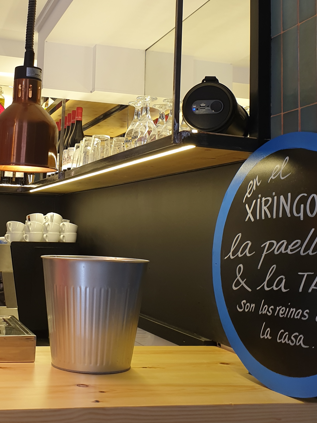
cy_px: 118
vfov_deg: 38.8
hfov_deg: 29.7
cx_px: 70
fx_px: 586
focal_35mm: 48
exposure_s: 1/50
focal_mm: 4.3
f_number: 2.4
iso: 64
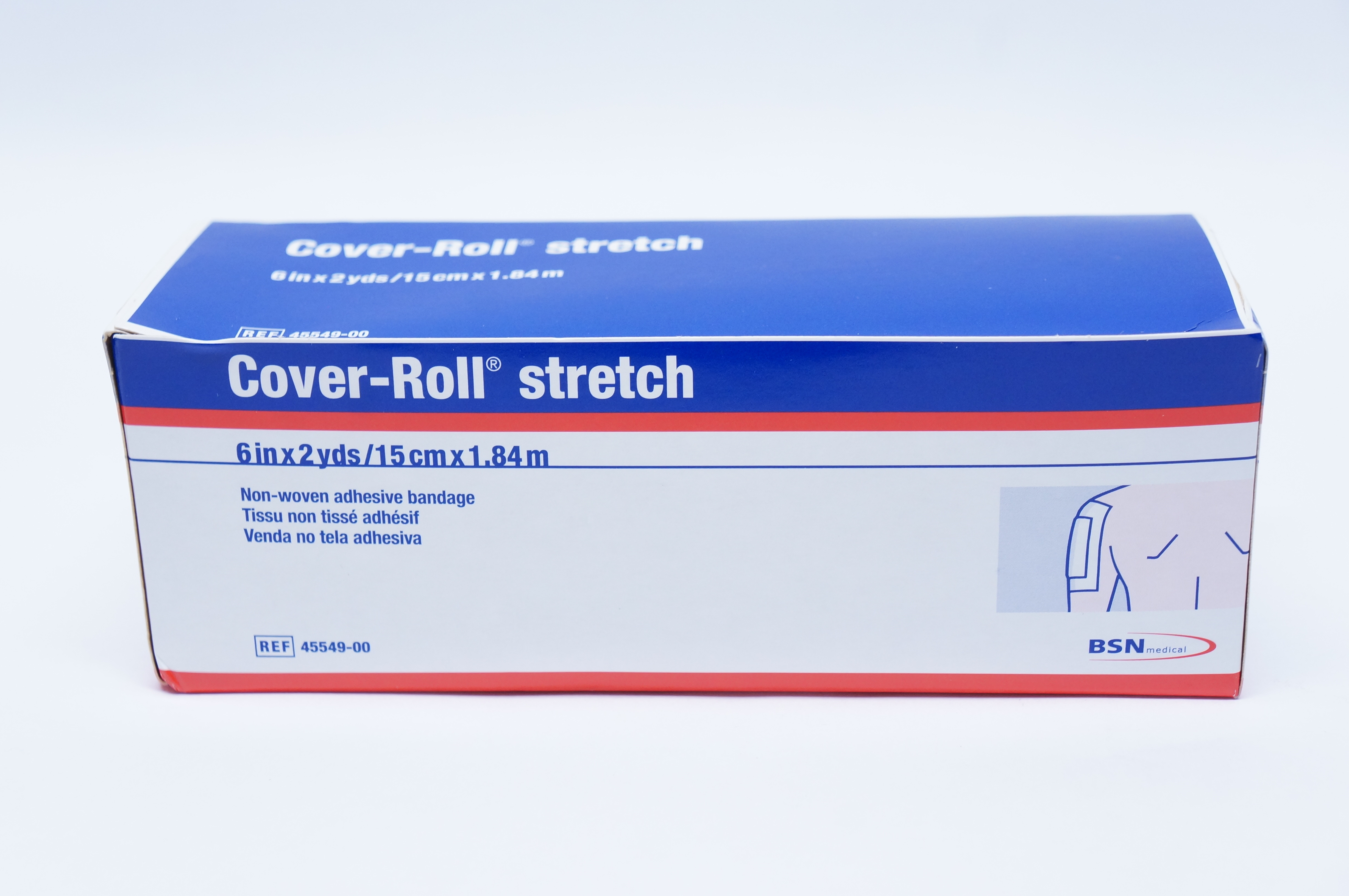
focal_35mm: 60
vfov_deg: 22.6
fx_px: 2246
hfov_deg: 33.4
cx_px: 674
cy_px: 448
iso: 800
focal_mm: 40
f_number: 6.3
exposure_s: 1/40
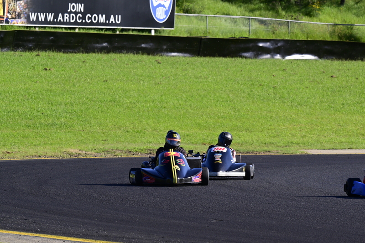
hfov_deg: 6.1
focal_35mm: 340
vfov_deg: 4.0
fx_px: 3446
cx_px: 182
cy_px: 122
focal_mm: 340
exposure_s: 1/640
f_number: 11
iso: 640
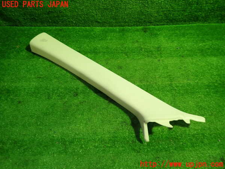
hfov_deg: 69.4
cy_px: 84
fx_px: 162
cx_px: 112
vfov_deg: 54.9
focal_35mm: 25
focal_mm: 4.5
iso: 200
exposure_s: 1/40
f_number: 2
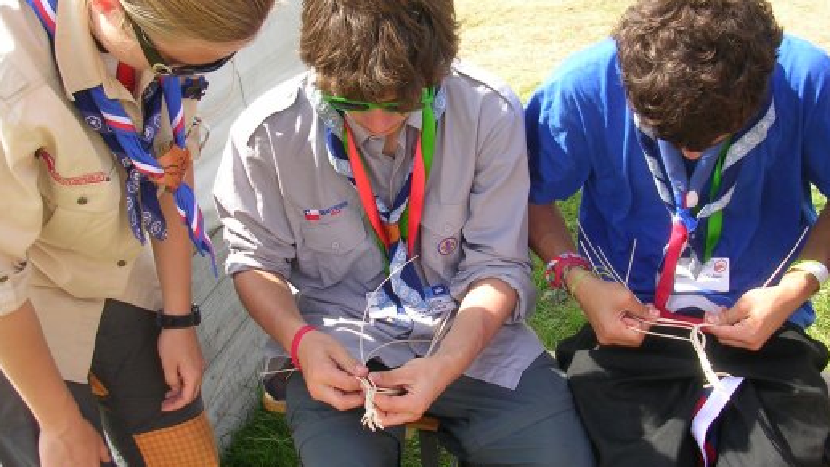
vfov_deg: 27.1
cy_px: 228
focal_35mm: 44
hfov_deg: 46.4
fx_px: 969
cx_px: 438
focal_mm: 5.8
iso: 50
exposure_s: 1/318
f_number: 2.8
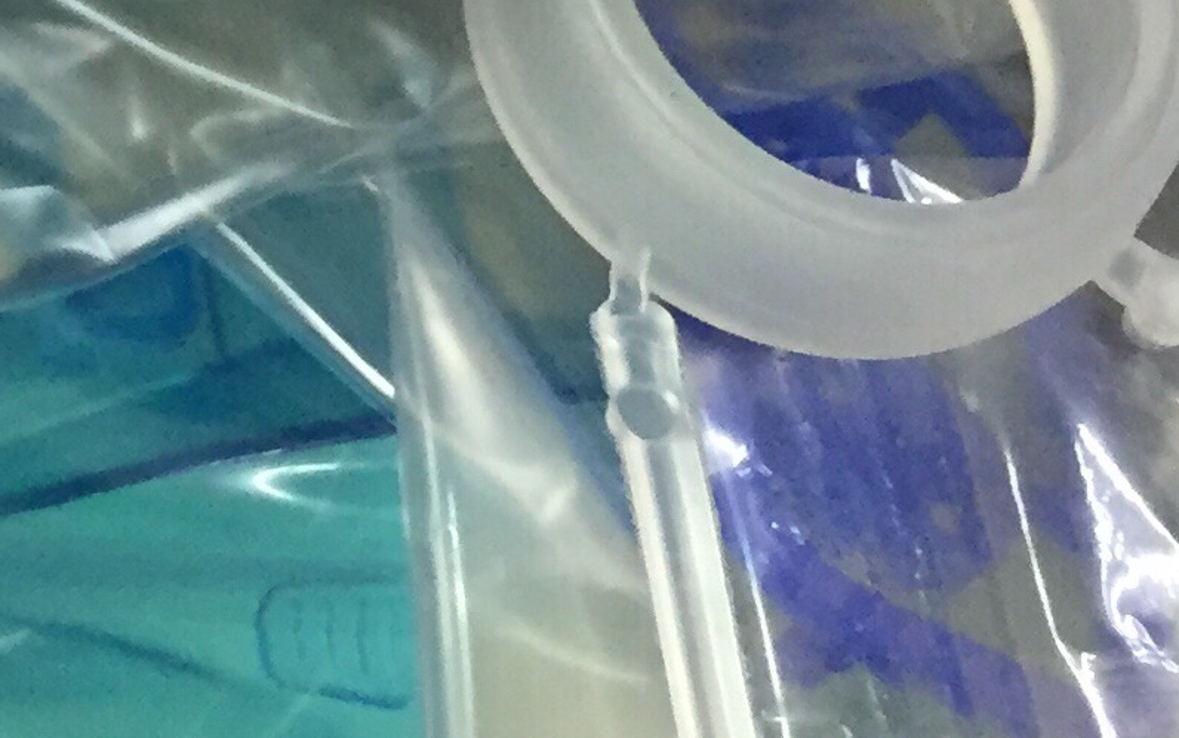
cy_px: -532
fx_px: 4050
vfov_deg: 9.9
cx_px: -610
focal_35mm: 126
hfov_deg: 15.3
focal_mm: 4.15
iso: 160
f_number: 2.2
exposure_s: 1/33
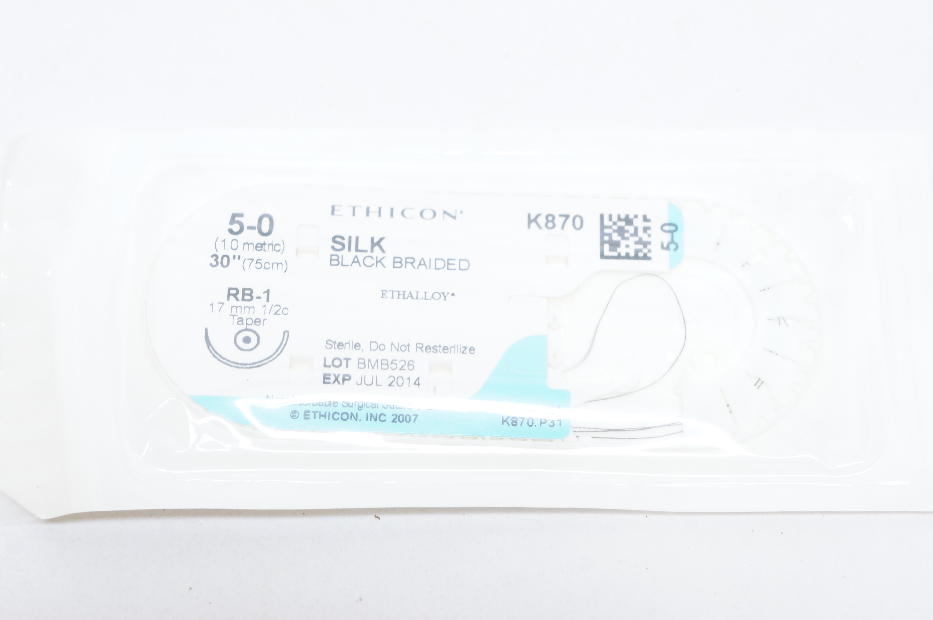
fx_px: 2058
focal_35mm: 80
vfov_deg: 17.1
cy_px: 310
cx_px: 466
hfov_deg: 25.5
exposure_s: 1/15
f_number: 9
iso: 800
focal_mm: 53
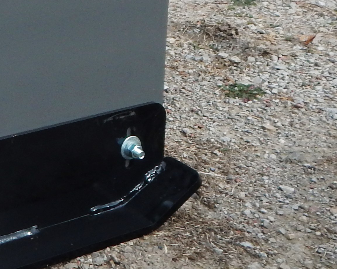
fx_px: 857
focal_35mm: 86
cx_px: -99
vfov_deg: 17.2
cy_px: -30
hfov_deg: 20.4
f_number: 3
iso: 125
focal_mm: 4
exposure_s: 1/1000
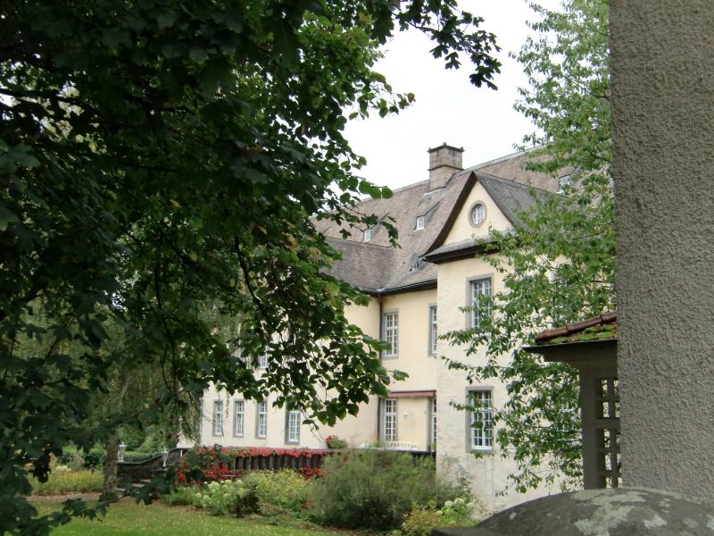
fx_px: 825
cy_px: 268
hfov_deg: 46.8
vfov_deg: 36.0
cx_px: 357
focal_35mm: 40
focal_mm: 7.1
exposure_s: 1/60
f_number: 3.8
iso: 200
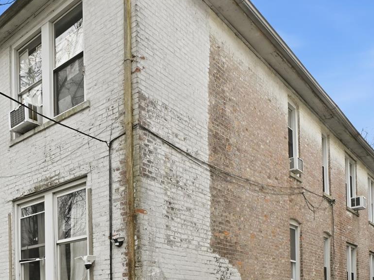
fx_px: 389
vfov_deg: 34.0
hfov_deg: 42.1
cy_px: 314
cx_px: -25
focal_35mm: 36
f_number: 11
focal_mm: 14
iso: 400
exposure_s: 1/80
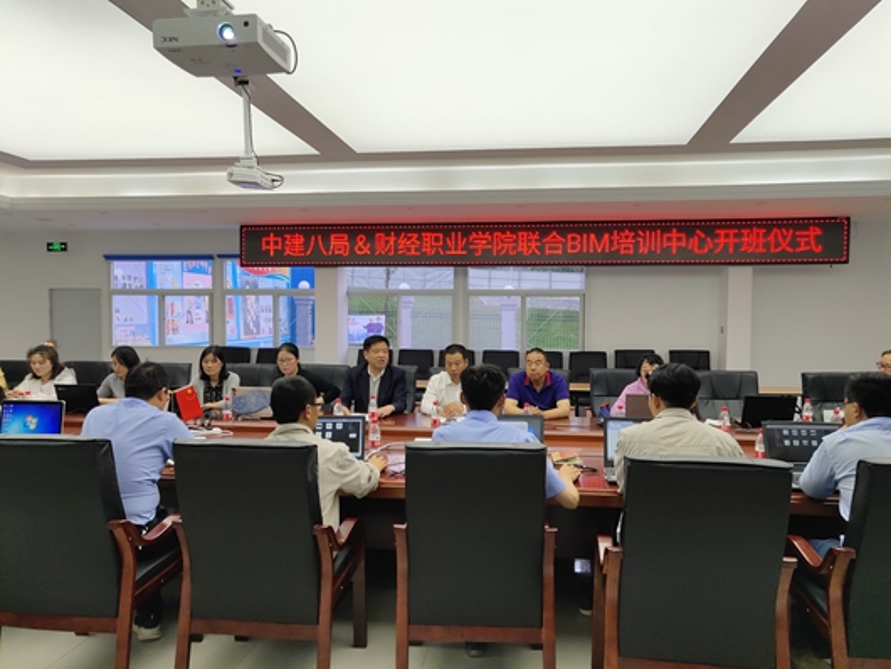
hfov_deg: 59.9
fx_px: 773
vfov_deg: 46.8
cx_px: 446
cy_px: 334
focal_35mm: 30
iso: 259
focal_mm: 4.35
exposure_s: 1/100
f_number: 1.8
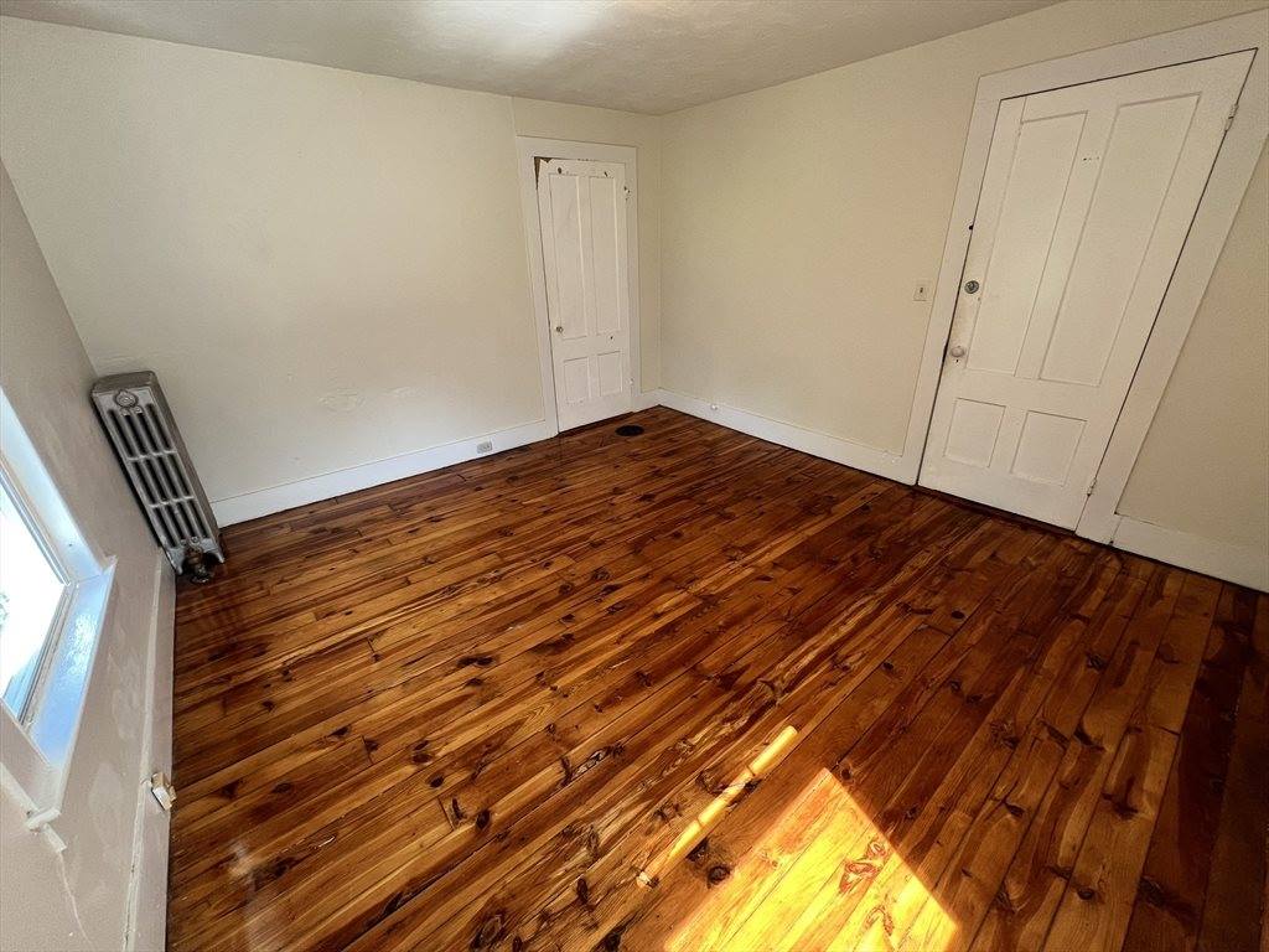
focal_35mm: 13
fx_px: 477
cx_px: 634
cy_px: 476
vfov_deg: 89.9
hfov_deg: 106.2
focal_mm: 1.57
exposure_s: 1/99
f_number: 1.8
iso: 125
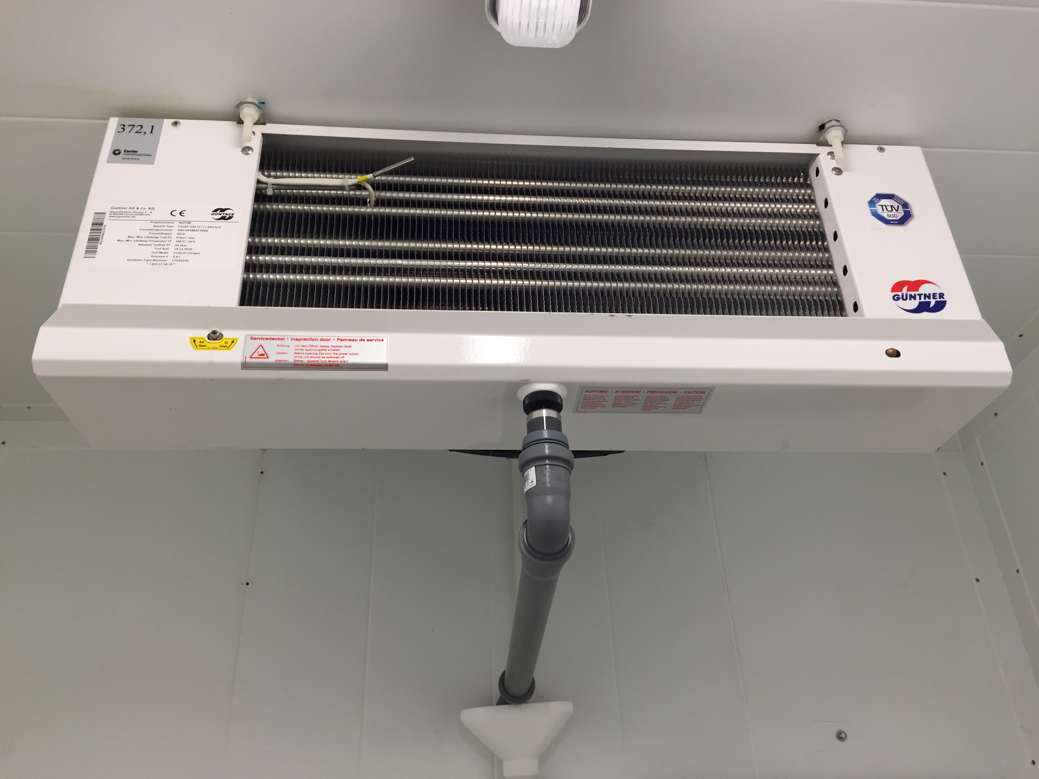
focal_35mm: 29
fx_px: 870
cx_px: 520
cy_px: 390
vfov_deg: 48.2
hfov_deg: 61.7
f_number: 2.2
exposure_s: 1/30
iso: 32
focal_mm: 4.15
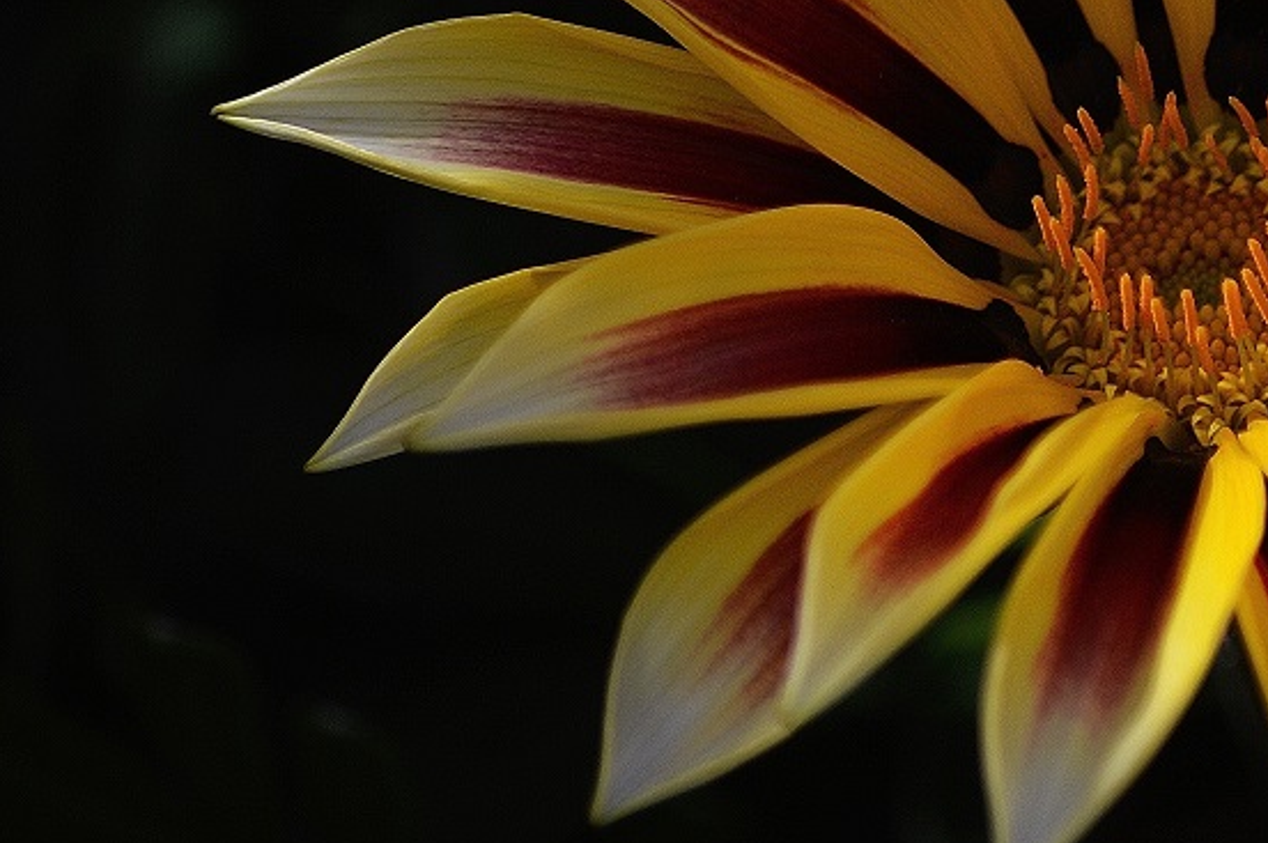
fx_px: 27519
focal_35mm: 782
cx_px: 1190
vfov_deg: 1.8
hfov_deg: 2.6
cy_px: 139
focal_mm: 240
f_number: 5.6
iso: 125
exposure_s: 1/500
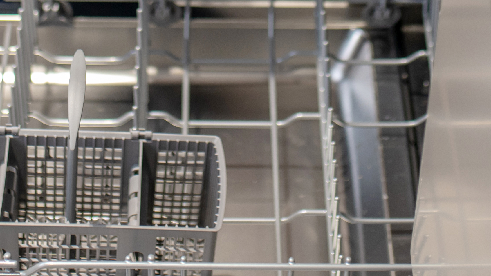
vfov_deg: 8.7
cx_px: 252
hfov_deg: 16.4
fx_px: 1706
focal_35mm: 131
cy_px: -276
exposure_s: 1/160
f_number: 2.2
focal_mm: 35
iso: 400
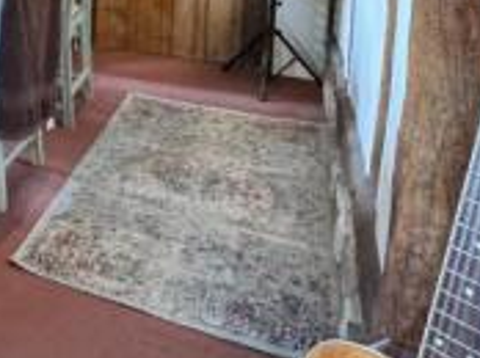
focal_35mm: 47
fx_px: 651
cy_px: -48
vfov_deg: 27.8
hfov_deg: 33.1
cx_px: -95
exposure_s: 1/25
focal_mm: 2.22
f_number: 2.2
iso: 500
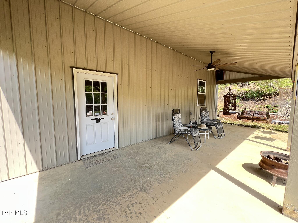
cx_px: 149
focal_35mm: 13
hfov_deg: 106.2
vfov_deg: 89.9
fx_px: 112
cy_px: 112
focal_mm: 1.57
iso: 32
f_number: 1.8
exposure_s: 1/99
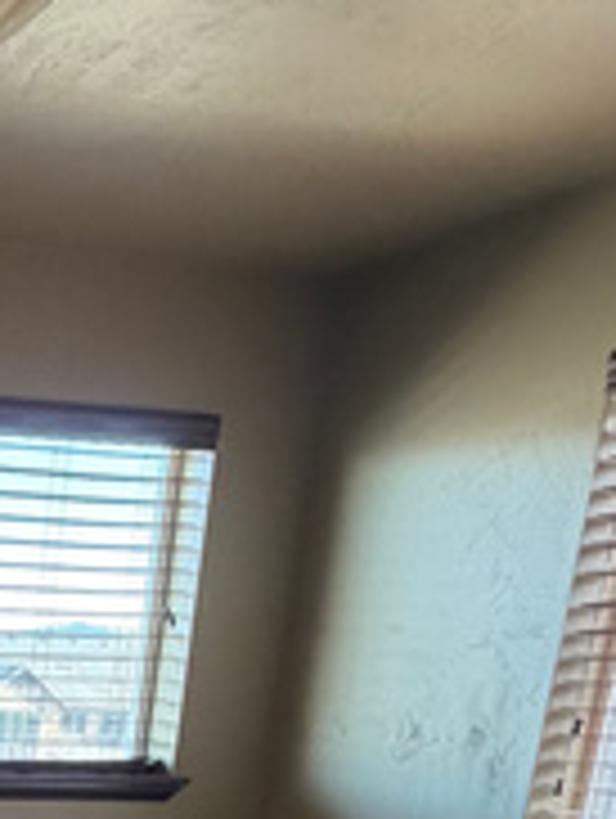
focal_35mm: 59
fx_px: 1397
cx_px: -409
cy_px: 1084
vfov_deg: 27.1
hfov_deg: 20.0
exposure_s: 1/99
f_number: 2.2
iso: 320
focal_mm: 2.22
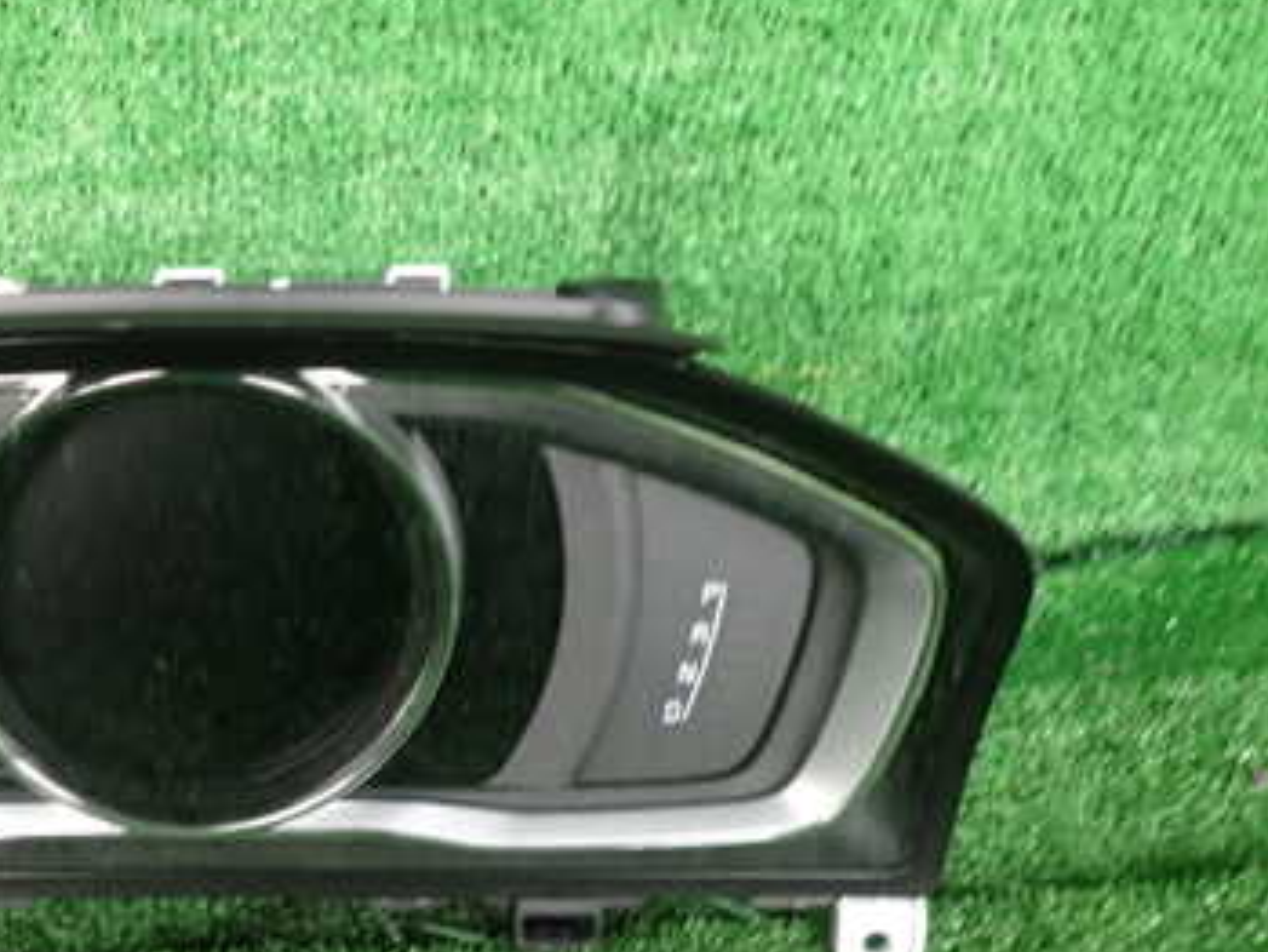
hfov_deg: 41.3
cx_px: 193
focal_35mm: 43
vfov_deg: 32.8
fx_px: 1576
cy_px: 738
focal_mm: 4.5
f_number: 2
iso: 200
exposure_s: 1/30
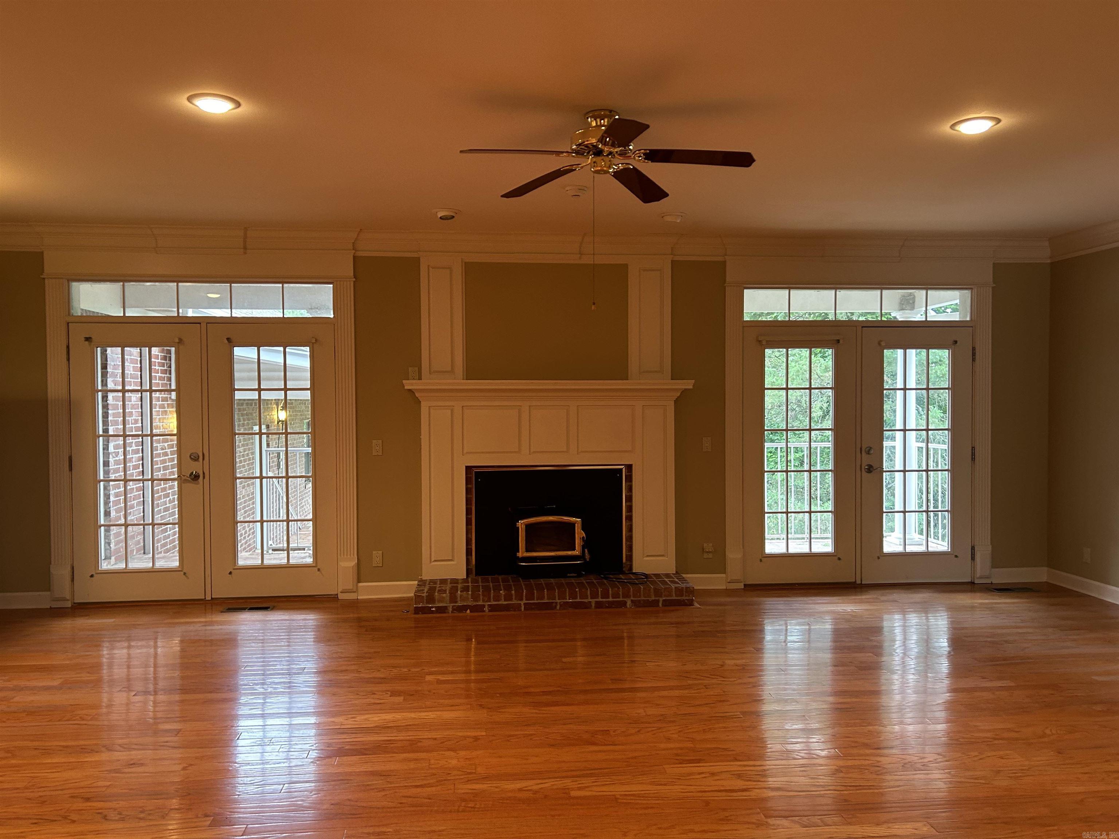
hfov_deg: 67.3
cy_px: 420
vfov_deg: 53.1
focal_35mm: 26
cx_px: 560
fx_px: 840
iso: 125
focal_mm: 5.7
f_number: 1.5
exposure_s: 1/60
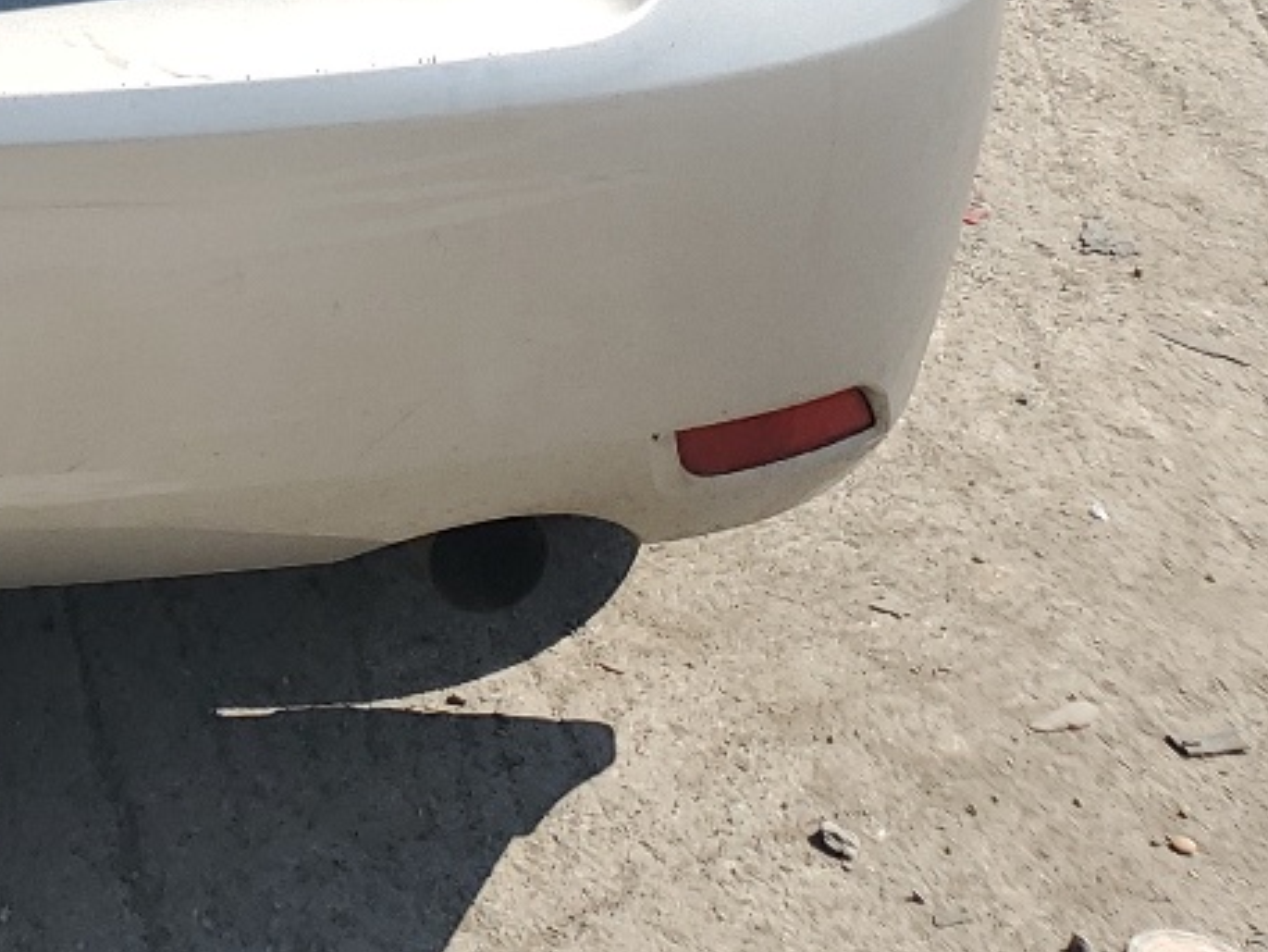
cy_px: -552
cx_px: -486
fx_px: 3334
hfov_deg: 19.5
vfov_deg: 14.9
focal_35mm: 91
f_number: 1.5
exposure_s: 1/3333
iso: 50
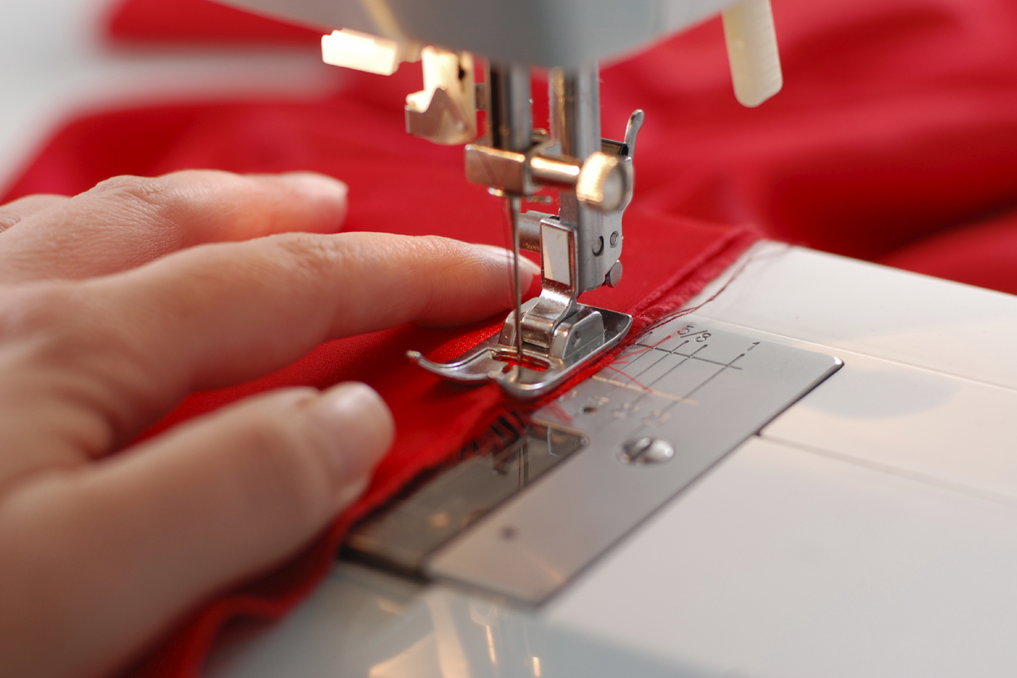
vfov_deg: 17.9
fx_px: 2147
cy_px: 341
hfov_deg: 26.7
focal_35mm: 76
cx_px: 510
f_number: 4
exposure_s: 1/60
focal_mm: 50
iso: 200
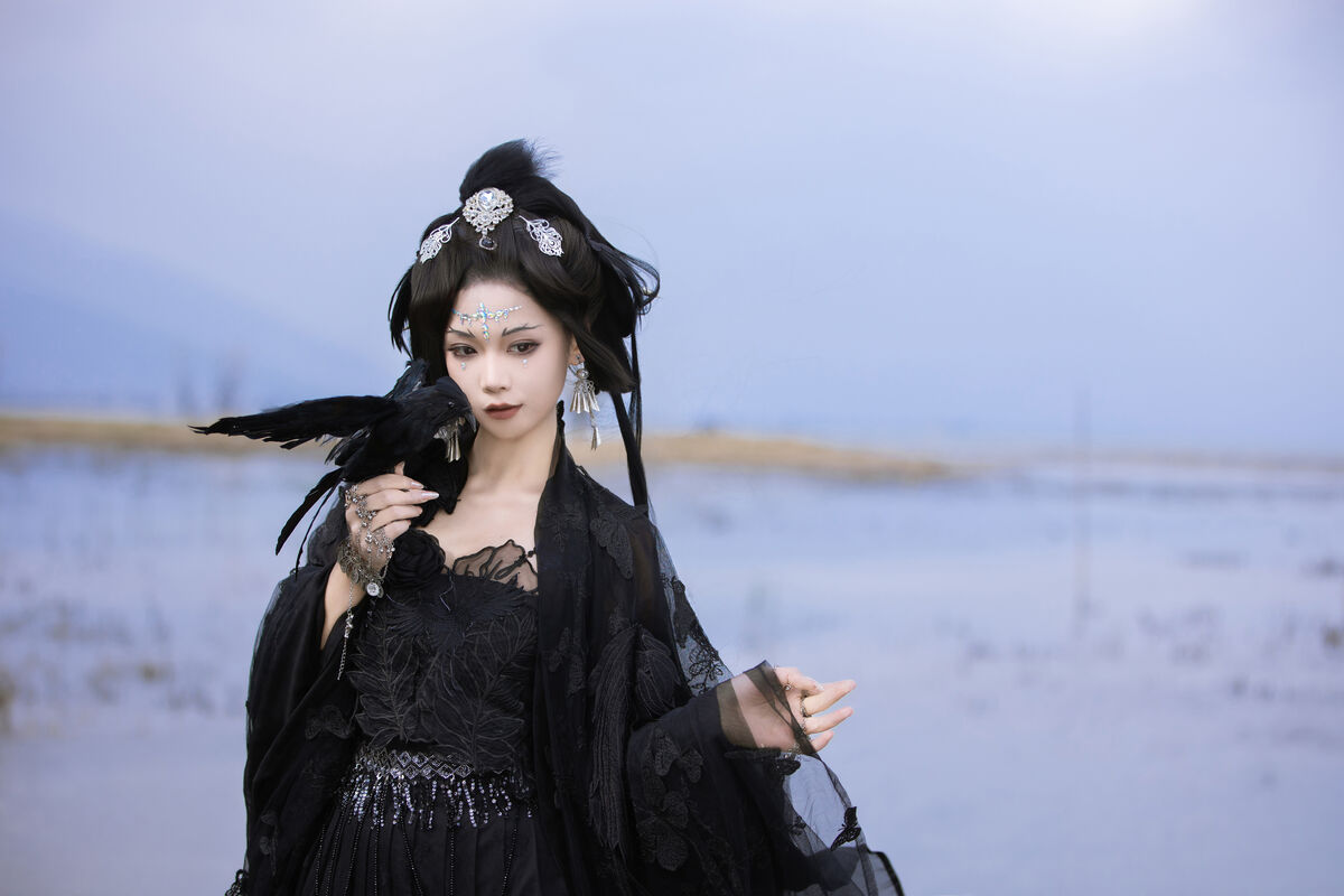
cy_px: 448
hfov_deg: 27.0
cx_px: 672
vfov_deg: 18.2
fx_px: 2800
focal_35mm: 75
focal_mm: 75
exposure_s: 1/800
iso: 125
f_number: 2.8
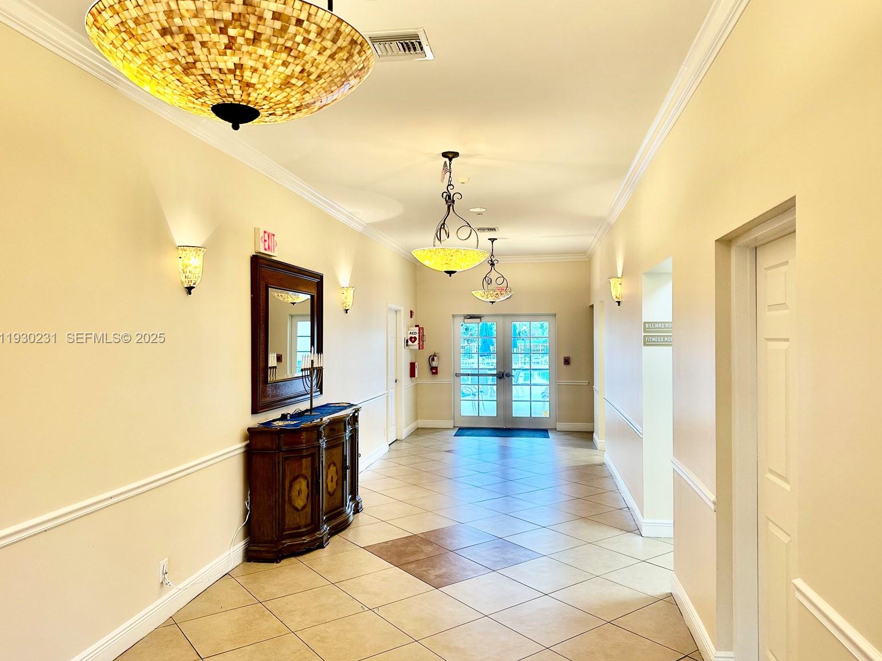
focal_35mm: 25
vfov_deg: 54.9
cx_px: 445
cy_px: 339
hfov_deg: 69.4
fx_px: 637
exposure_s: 1/60
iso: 200
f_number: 1.78
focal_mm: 6.86
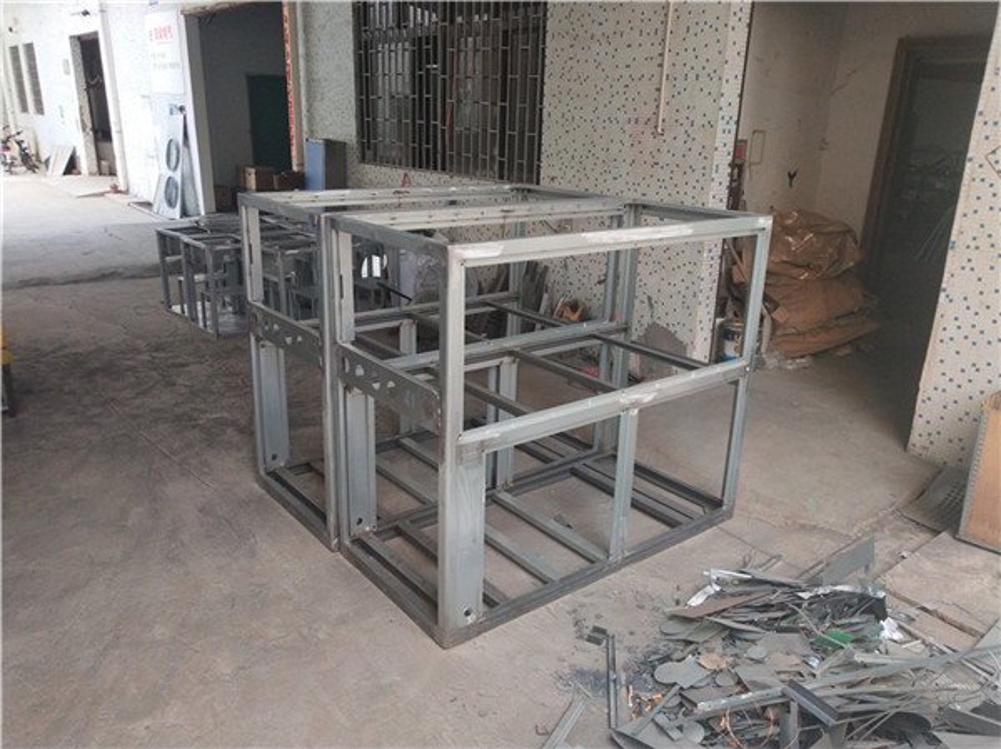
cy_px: 374
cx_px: 500
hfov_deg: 60.0
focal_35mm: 30
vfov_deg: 46.7
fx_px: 867
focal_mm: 3.95
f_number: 1.8
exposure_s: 1/100
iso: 79
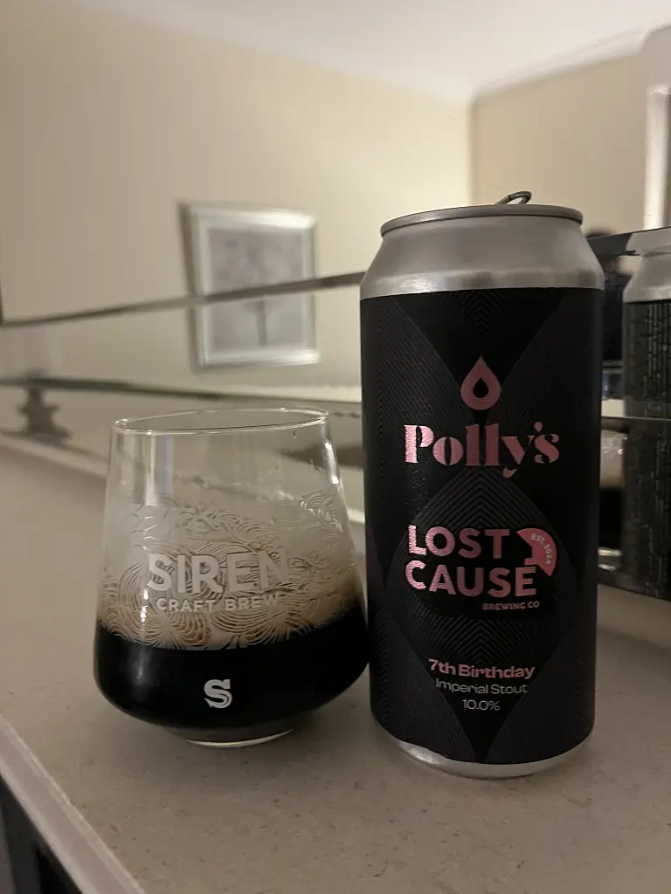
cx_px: 336
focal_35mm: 26
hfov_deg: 53.1
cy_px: 447
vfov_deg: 67.3
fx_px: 672
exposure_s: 1/33
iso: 500
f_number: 1.6
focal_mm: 5.1
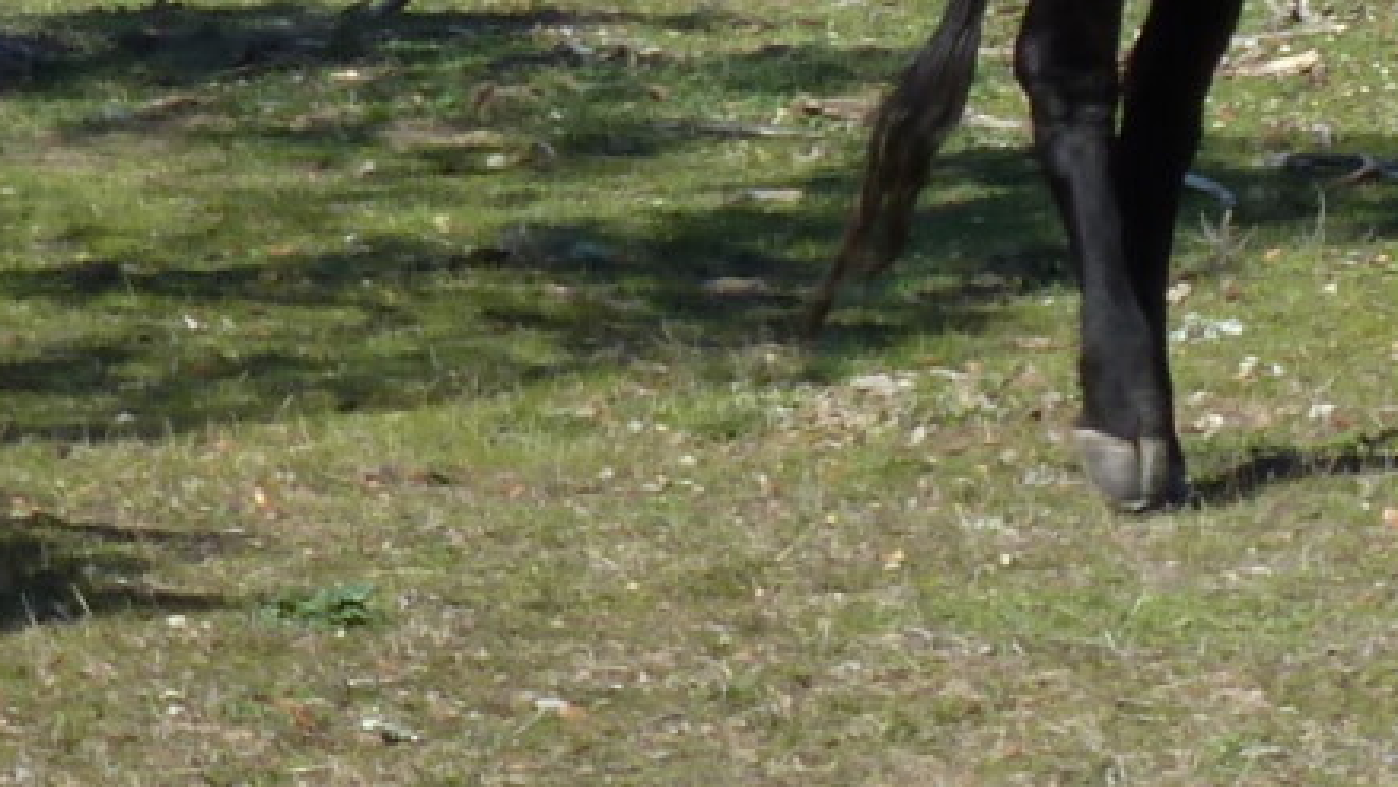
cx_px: 2716
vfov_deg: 2.4
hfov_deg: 4.3
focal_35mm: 495
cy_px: -1147
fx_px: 18350
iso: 100
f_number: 5
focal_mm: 18.7
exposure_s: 1/320
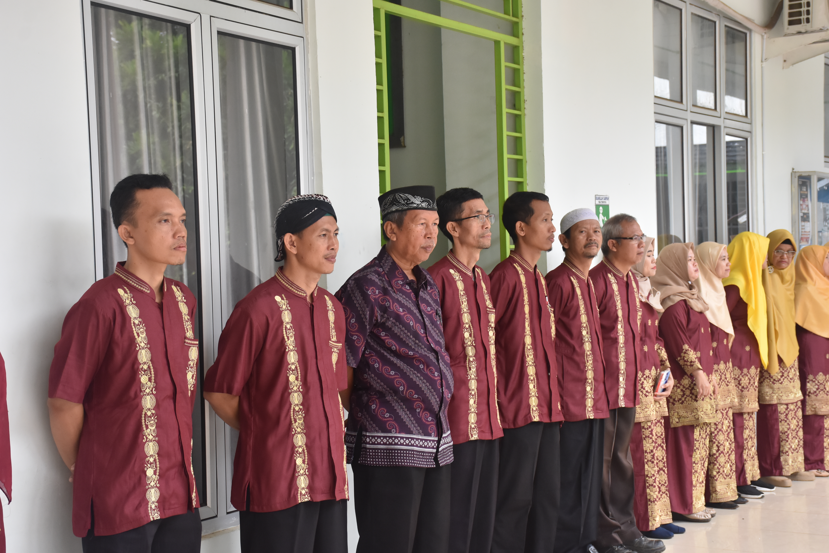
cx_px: 414
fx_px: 1451
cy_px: 276
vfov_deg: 21.6
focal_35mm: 63
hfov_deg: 31.9
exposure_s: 1/100
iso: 800
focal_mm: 42
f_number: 5.6
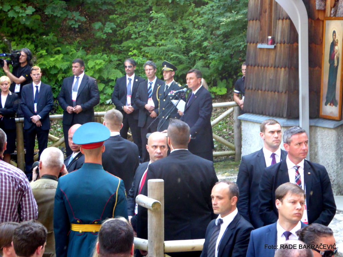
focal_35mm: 151
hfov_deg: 13.1
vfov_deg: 9.8
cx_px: 172
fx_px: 1496
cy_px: 128
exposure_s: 1/60
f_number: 5.4
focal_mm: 27.1
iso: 640
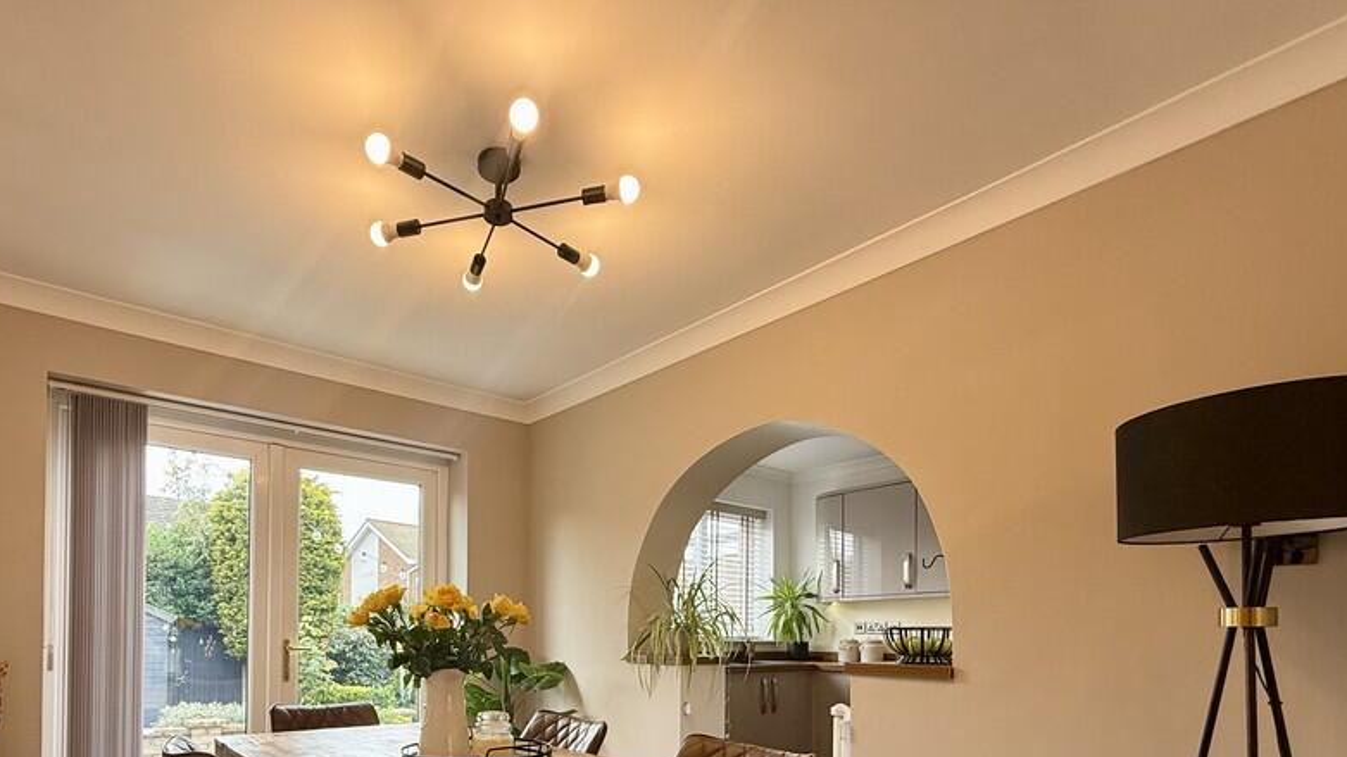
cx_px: 564
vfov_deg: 51.4
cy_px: 633
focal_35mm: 20
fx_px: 714
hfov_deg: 85.9
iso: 64
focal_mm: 2.22
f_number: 2.2
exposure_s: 1/150
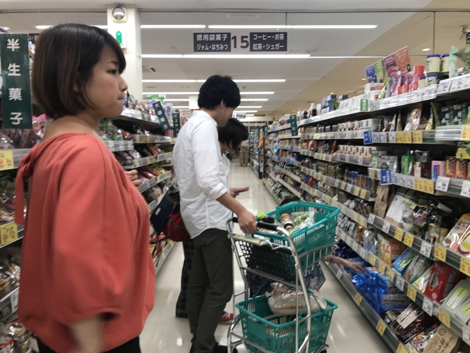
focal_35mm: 28
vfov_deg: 49.7
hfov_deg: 63.4
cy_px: 176
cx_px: 235
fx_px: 380
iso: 32
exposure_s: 1/50
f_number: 1.8
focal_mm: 3.99
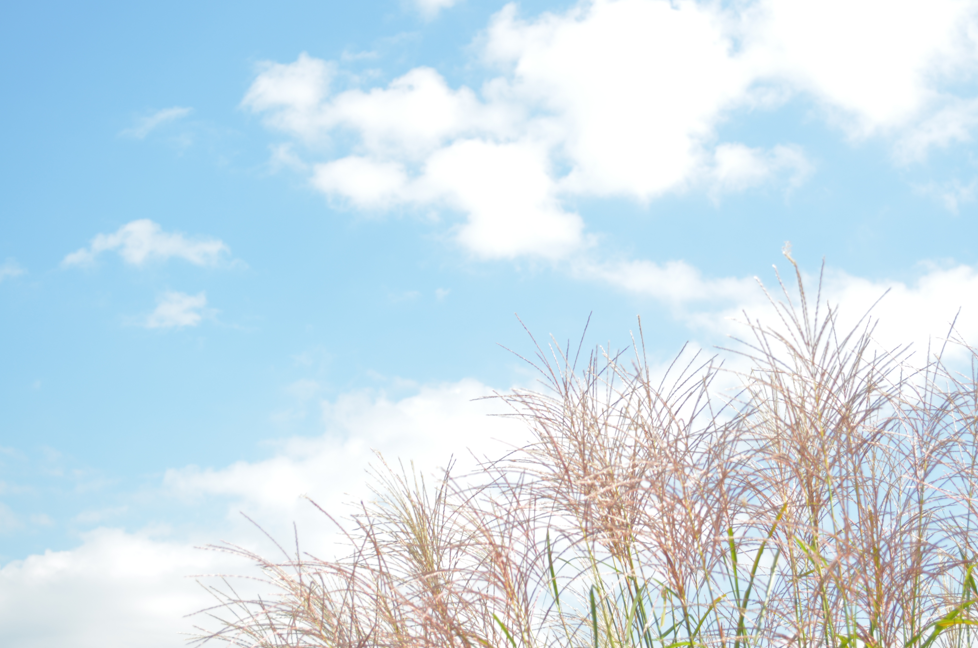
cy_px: 301
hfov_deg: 32.9
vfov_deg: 22.2
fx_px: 1654
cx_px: 546
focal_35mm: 61
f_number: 5.6
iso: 200
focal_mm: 36
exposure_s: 1/400
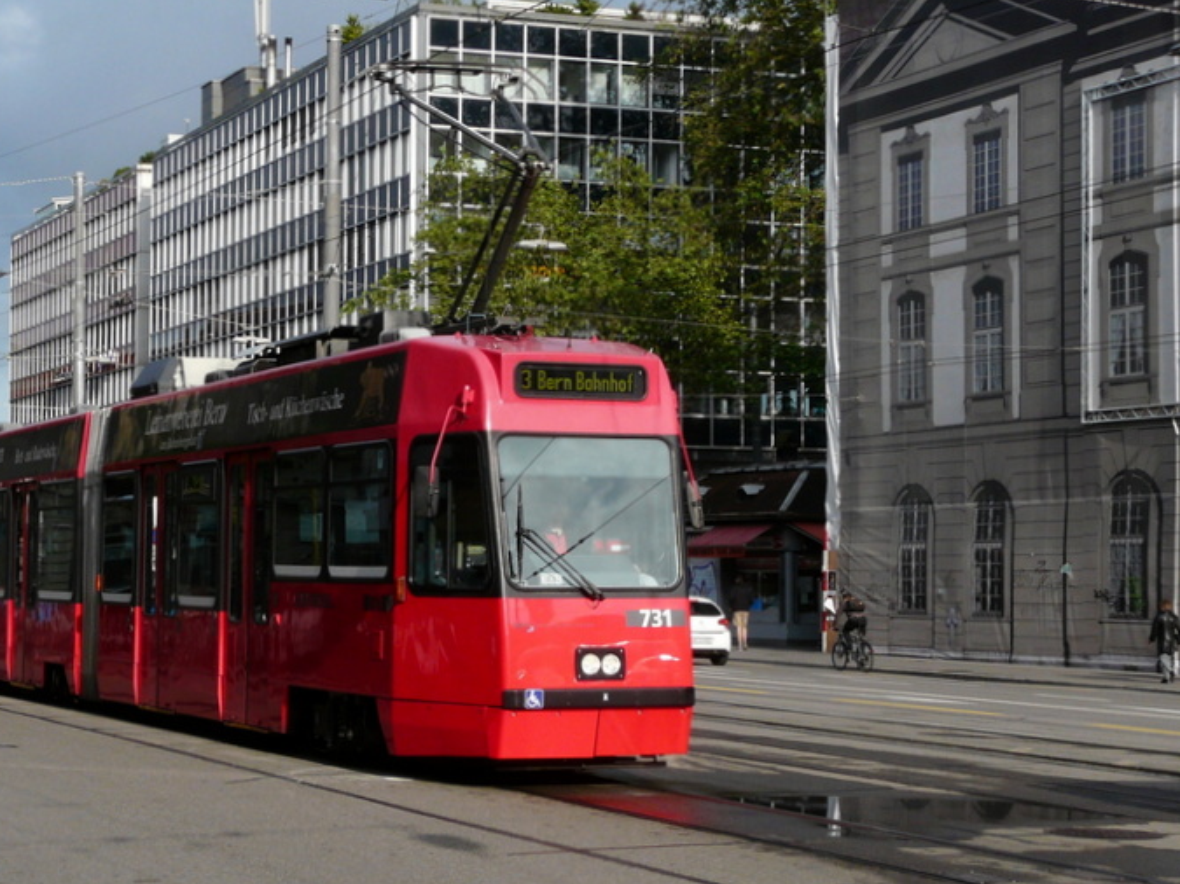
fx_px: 2624
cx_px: 400
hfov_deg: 25.2
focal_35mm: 77
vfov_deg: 19.1
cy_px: 452
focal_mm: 8.5
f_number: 5.6
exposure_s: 1/400
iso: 100
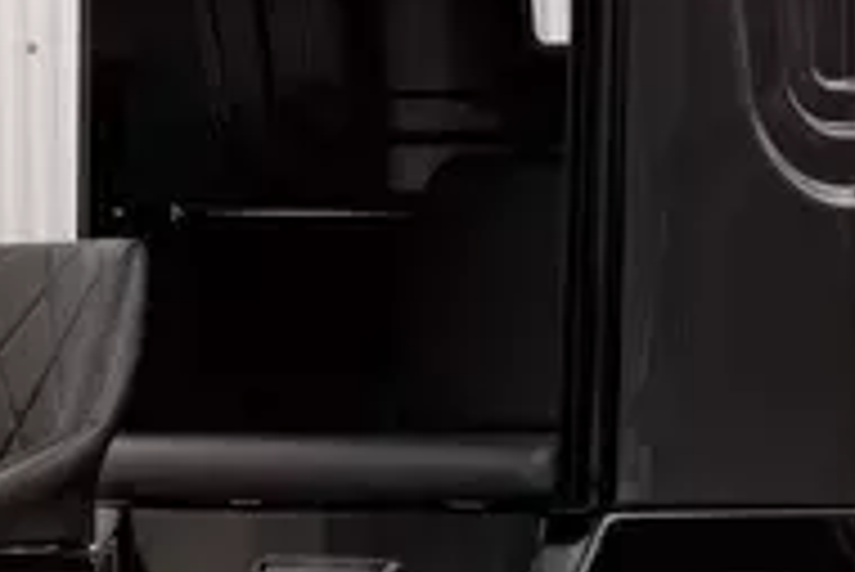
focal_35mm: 747
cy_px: 338
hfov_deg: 2.8
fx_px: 17754
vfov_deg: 1.8
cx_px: -45
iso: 250
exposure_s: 1/200
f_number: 6.3
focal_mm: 158
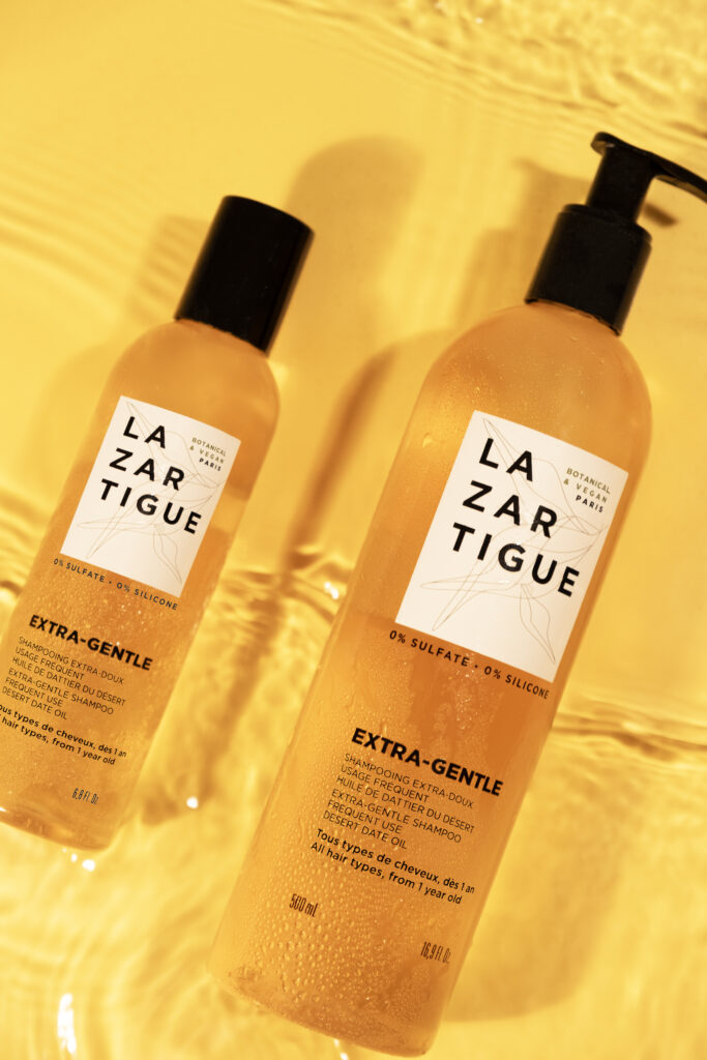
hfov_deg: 16.5
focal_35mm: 83
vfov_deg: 24.5
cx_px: 354
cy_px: 530
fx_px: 2444
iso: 800
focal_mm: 55
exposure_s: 1/250
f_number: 3.2
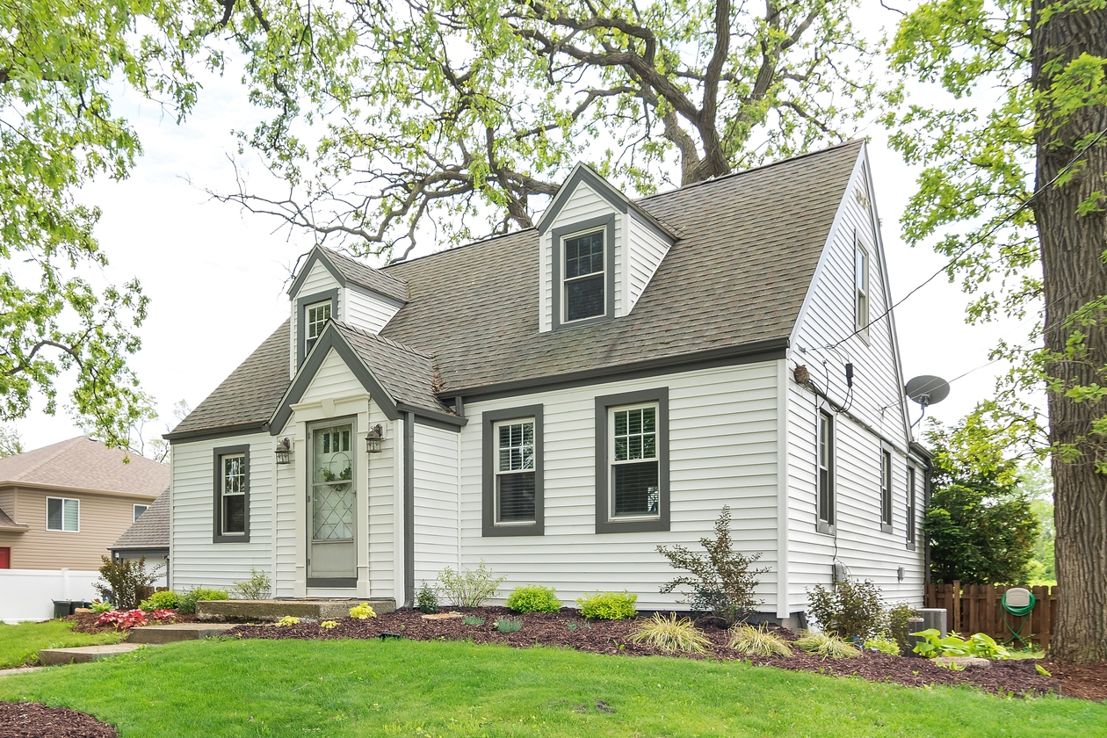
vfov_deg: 47.9
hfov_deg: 67.1
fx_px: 830
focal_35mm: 27
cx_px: 481
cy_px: 385
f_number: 8
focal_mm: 14
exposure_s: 1/200
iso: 200
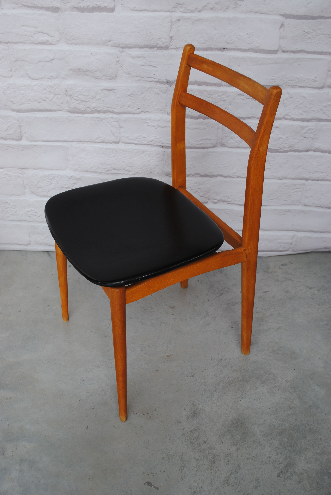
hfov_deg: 34.3
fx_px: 536
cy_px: 248
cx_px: 166
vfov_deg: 49.5
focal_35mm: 39
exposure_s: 1/125
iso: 100
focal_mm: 26
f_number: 5.6
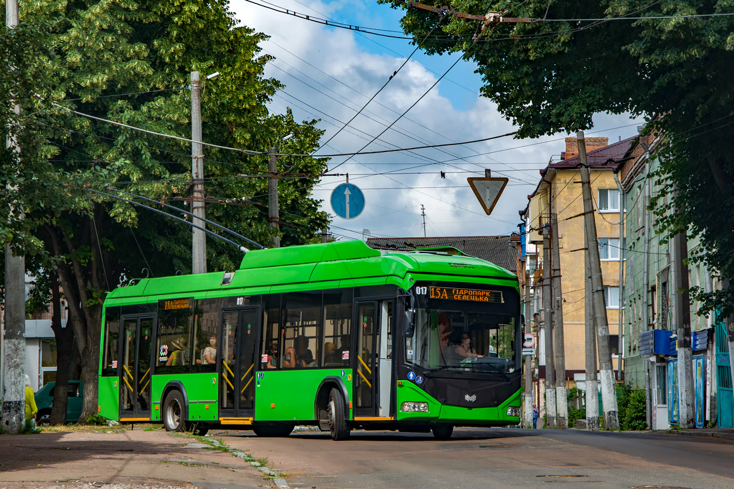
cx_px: 367
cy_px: 244
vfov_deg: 11.4
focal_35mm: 120
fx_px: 2446
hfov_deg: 17.1
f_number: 11
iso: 200
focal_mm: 80
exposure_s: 1/320
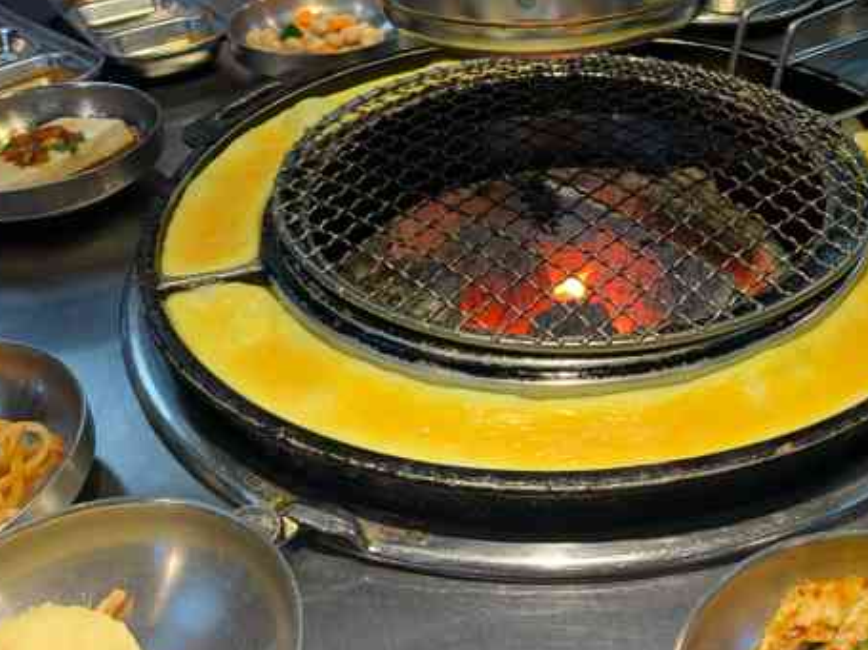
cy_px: 254
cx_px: 578
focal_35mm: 40
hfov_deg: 46.1
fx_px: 1003
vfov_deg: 35.8
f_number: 1.8
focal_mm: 4.25
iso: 200
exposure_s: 1/50
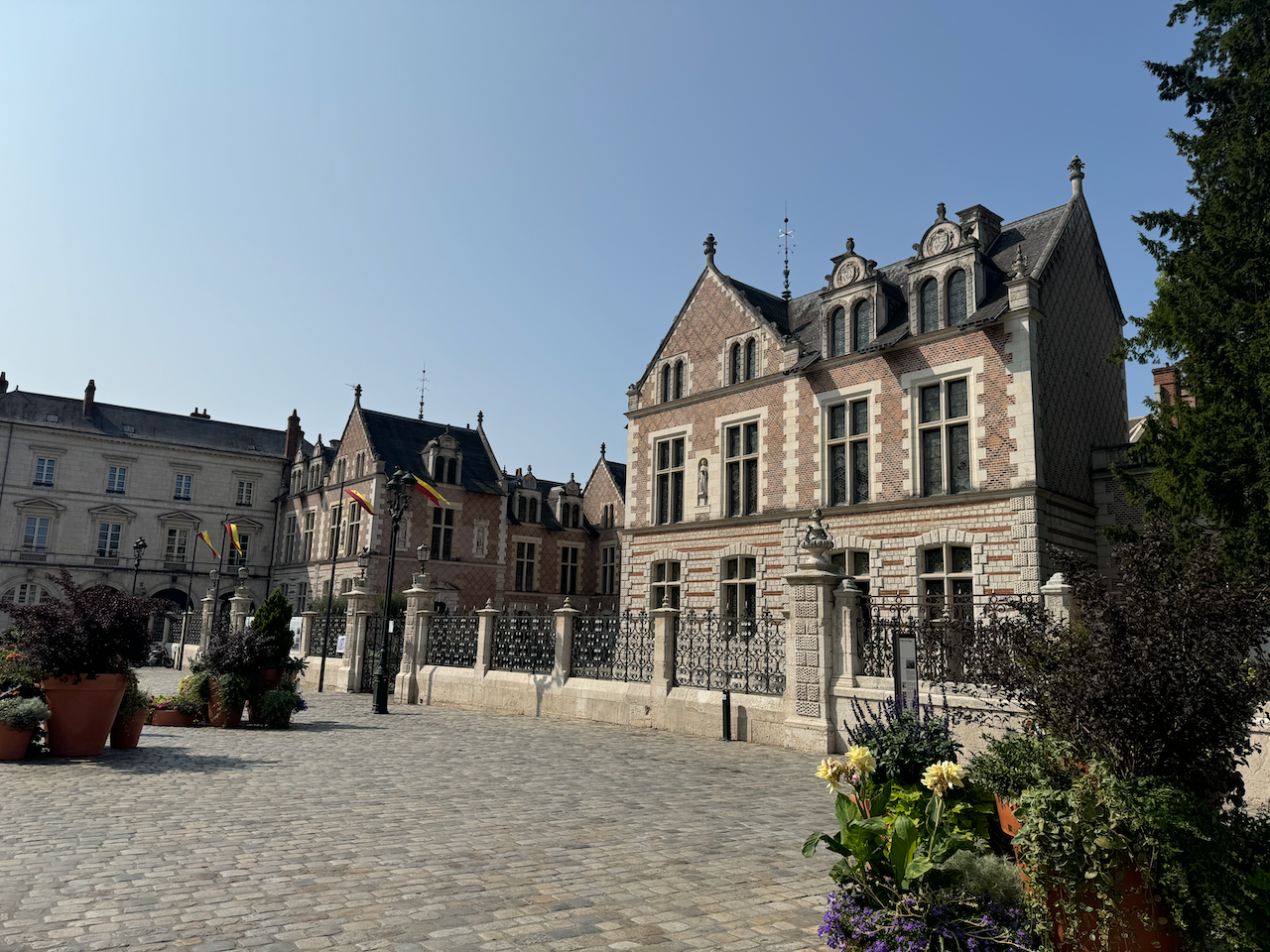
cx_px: 635
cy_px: 476
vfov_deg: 56.8
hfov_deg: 71.6
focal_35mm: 24
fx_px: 881
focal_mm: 6.76
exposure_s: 1/9009
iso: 80
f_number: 1.78
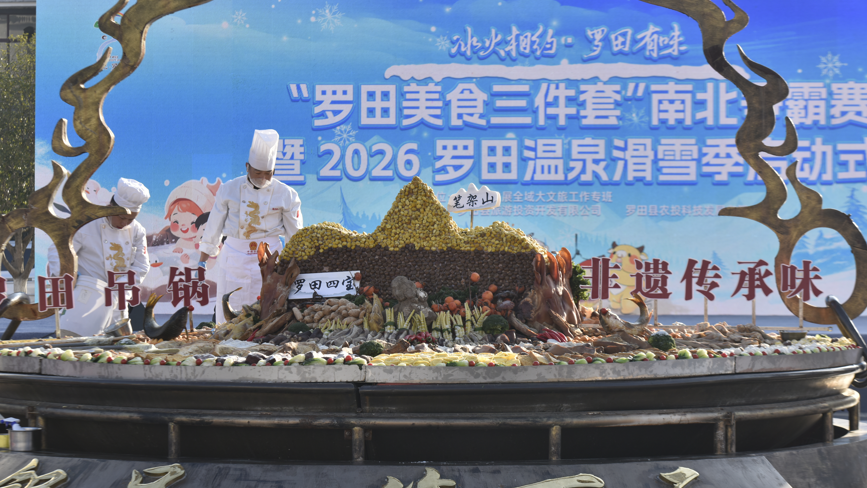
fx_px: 2690
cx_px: 397
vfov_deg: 10.4
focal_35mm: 117
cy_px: 284
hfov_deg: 18.3
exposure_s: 1/160
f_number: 8
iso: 64
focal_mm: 102
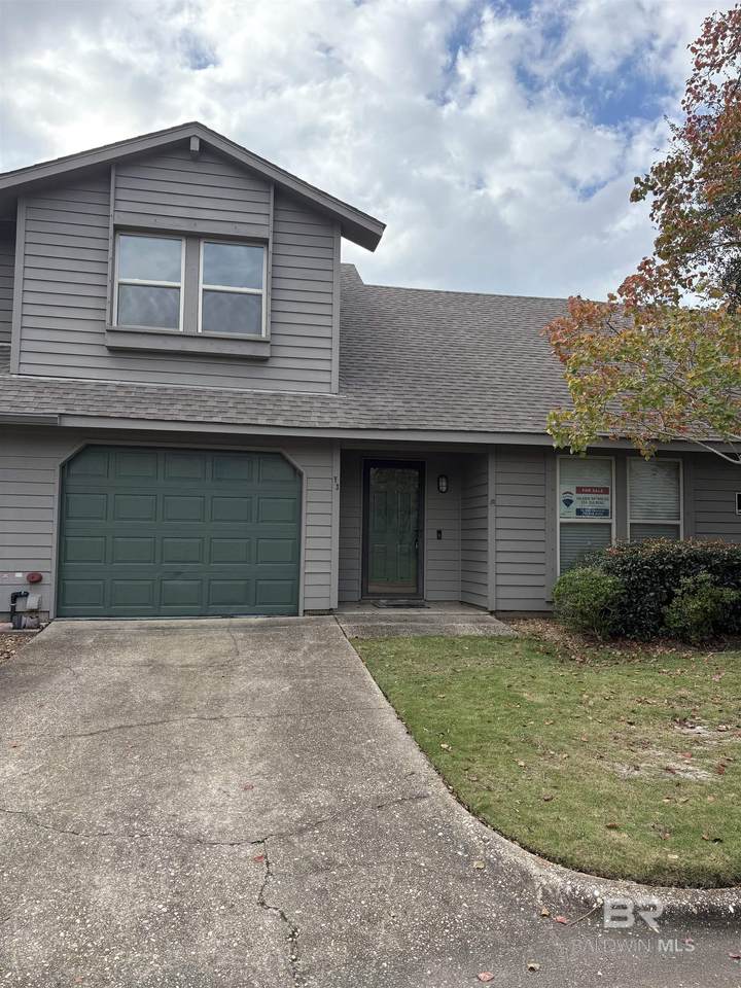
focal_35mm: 26
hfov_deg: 53.1
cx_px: 370
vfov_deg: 67.3
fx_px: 742
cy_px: 494
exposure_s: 1/2141
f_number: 1.6
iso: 64
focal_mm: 5.96
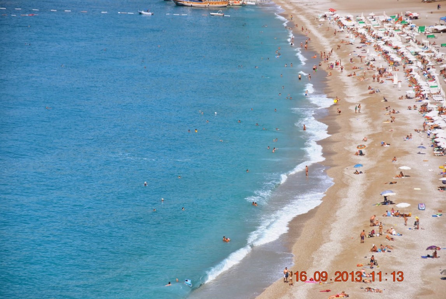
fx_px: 2233
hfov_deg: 11.4
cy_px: 150
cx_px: 223
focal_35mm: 180
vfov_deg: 7.7
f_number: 5.6
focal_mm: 120
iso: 100
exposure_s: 1/500
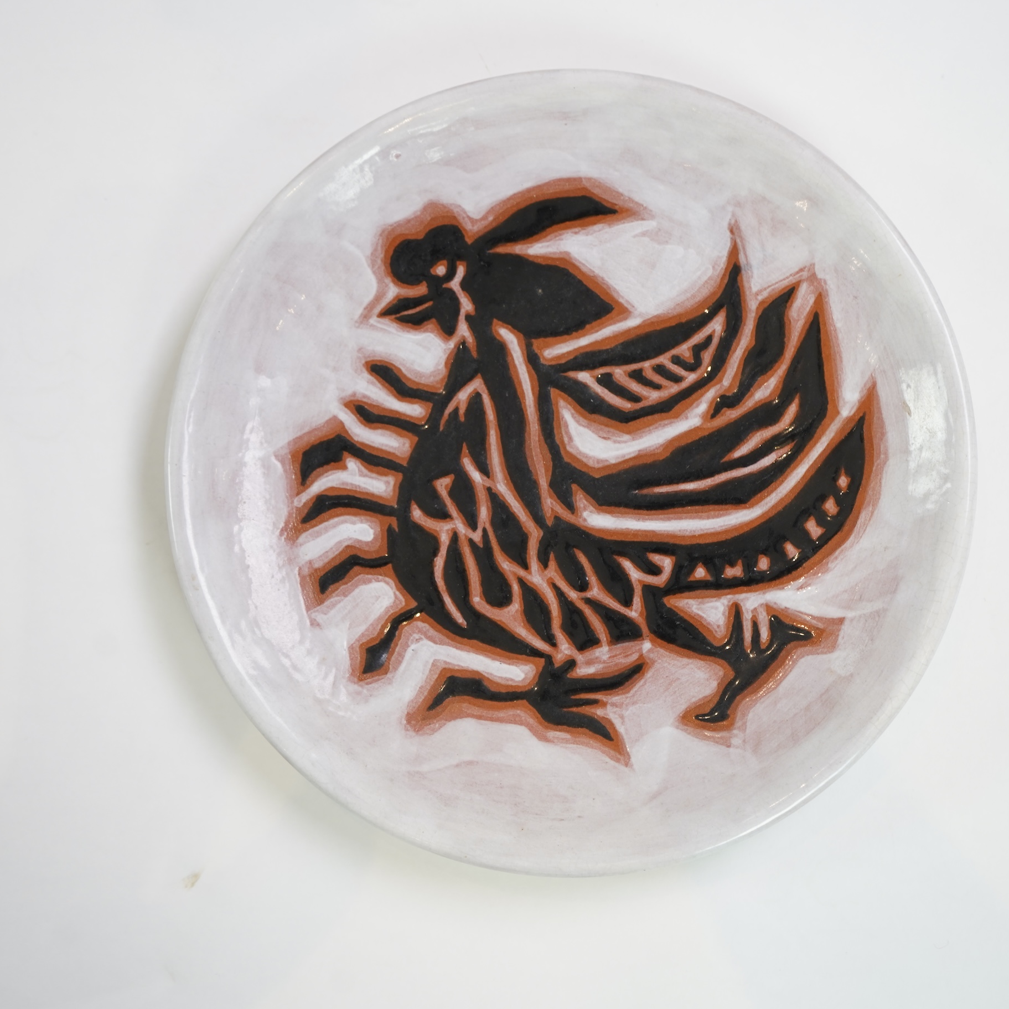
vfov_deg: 31.1
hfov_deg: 31.1
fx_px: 1814
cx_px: 560
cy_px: 505
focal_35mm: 55
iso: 500
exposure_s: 1/60
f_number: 5
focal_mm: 43
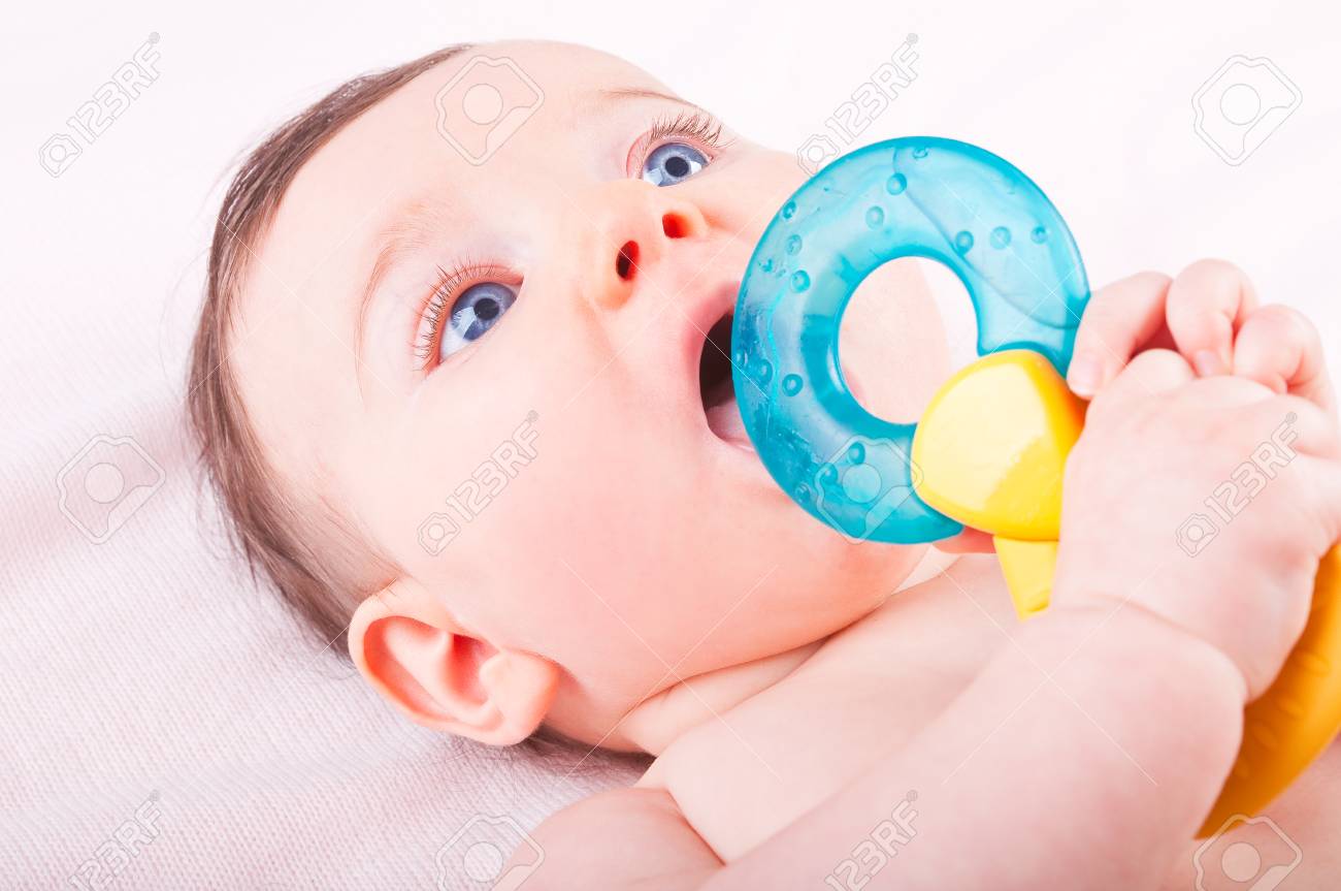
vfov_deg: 18.1
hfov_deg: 27.0
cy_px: 446
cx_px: 670
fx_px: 2790
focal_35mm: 75
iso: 100
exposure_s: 1/160
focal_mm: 50
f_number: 10
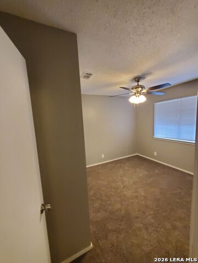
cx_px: 99
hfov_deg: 89.9
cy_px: 132
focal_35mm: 13
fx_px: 99
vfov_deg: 106.2
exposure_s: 1/50
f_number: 2.2
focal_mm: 1.8
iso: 640
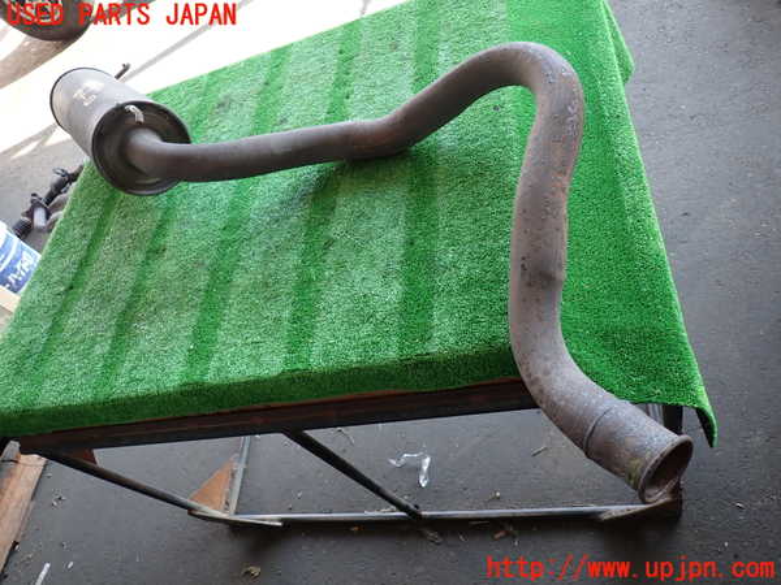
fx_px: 564
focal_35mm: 25
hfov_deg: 69.4
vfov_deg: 54.9
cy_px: 292
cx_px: 390
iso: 100
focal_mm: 4.5
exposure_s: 1/80
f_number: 2
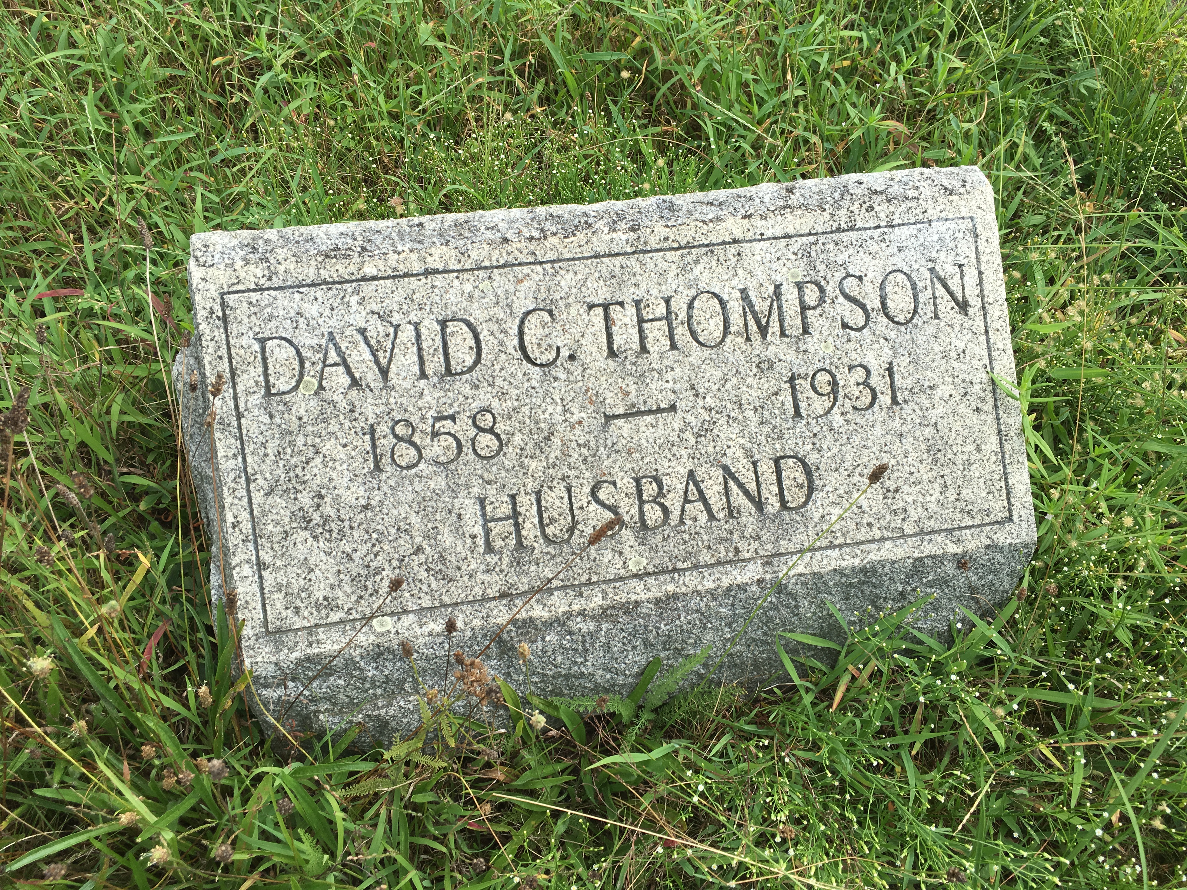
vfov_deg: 48.2
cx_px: 594
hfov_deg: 61.7
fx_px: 994
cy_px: 445
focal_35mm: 29
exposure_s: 1/1026
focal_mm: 4.15
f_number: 2.2
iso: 25
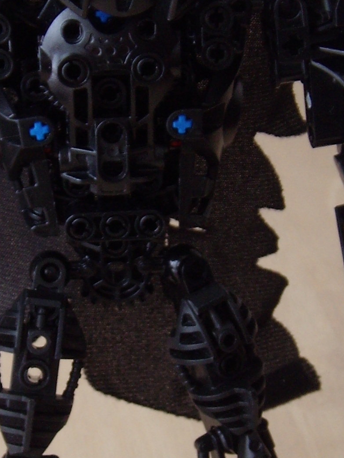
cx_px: 141
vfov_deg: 19.3
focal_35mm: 102
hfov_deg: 14.5
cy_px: 249
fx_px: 1351
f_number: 3.5
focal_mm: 6.4
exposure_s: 1/30.3
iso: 64
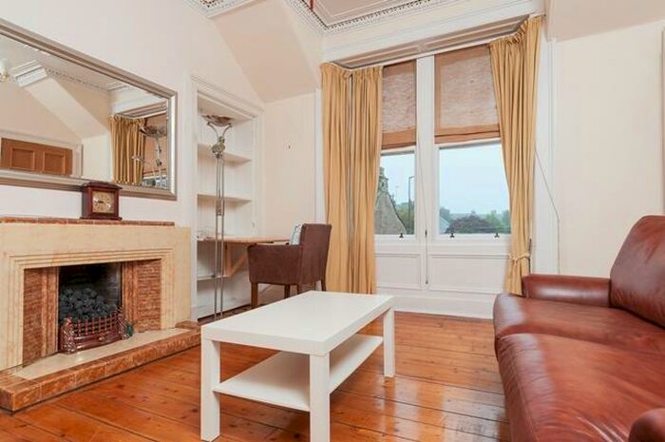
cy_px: 221
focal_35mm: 18
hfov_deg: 90.1
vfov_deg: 67.3
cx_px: 332
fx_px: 332
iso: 200
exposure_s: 1/80
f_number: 8
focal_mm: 12
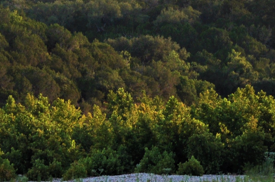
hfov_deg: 5.2
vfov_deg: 3.5
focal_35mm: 397
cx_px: 256
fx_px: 3029
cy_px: 110
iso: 400
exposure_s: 1/160
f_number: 9
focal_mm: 70
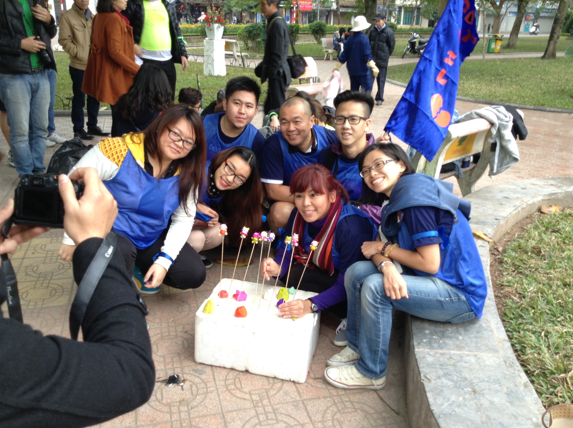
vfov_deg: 42.8
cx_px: 286
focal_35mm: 33
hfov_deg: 55.4
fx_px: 545
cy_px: 214
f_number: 2.4
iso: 32
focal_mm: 3.3
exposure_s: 1/24
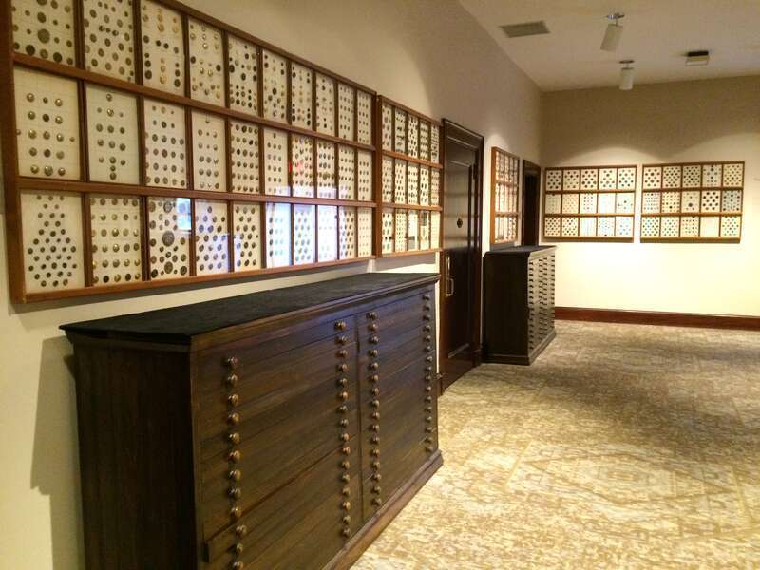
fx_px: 637
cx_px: 380
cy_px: 285
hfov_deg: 61.7
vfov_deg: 48.2
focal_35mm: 29
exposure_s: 1/20
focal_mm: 4.15
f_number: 2.2
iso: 320
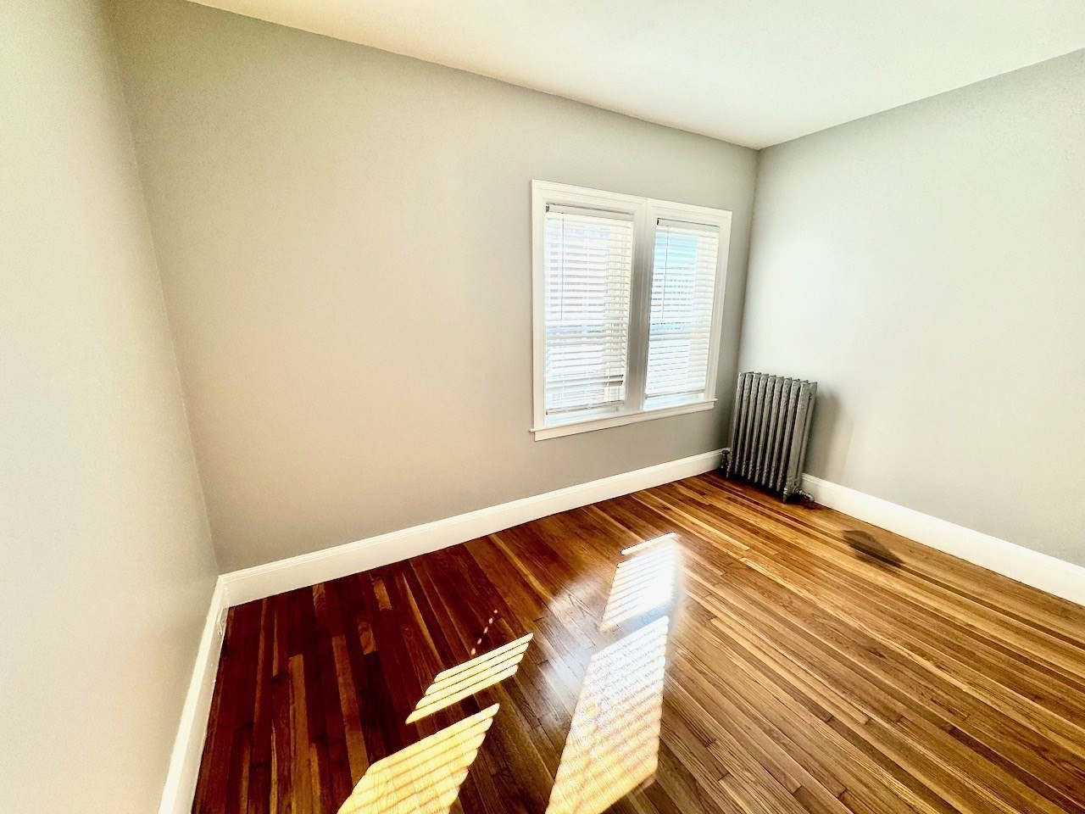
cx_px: 542
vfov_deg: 85.7
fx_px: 439
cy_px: 407
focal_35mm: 14
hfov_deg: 102.1
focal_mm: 2.22
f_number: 2.2
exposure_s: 1/189
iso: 40
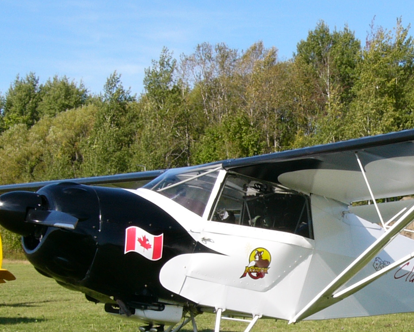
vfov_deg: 18.6
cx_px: 305
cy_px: 260
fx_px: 1005
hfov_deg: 23.1
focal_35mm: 82
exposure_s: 1/100
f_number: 2.8
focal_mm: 6.5
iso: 50
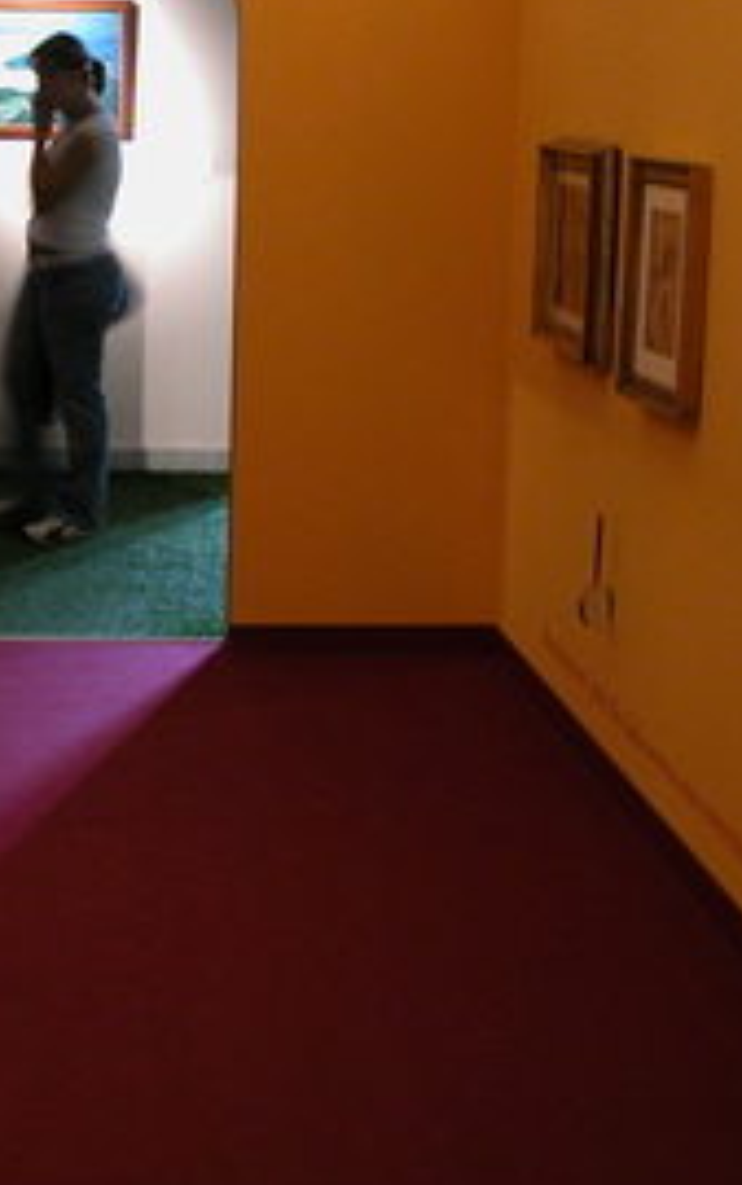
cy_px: 358
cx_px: 123
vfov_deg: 29.1
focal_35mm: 70
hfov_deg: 18.4
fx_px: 2262
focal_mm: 8.9
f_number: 2.8
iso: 195
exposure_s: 1/4
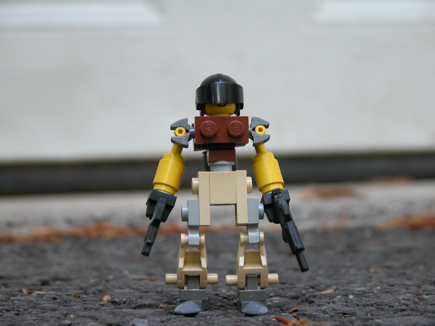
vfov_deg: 11.9
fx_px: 1571
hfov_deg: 15.8
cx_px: 218
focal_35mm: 125
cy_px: 163
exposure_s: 1/87.9
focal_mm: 31.9
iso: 100
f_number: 3.8
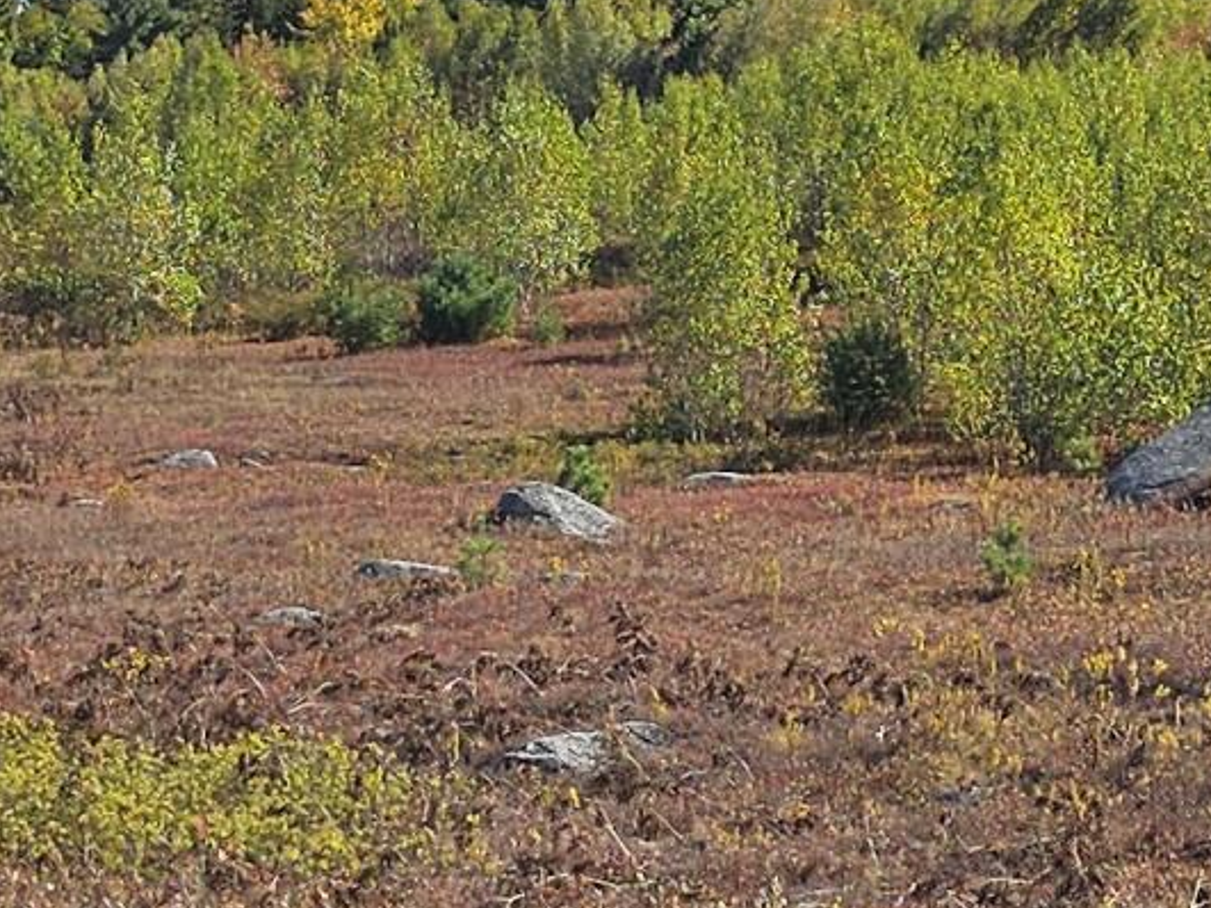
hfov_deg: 15.1
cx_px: 972
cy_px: 315
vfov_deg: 11.4
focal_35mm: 130
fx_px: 4547
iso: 10
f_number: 1.7
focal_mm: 6.3
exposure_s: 1/1135
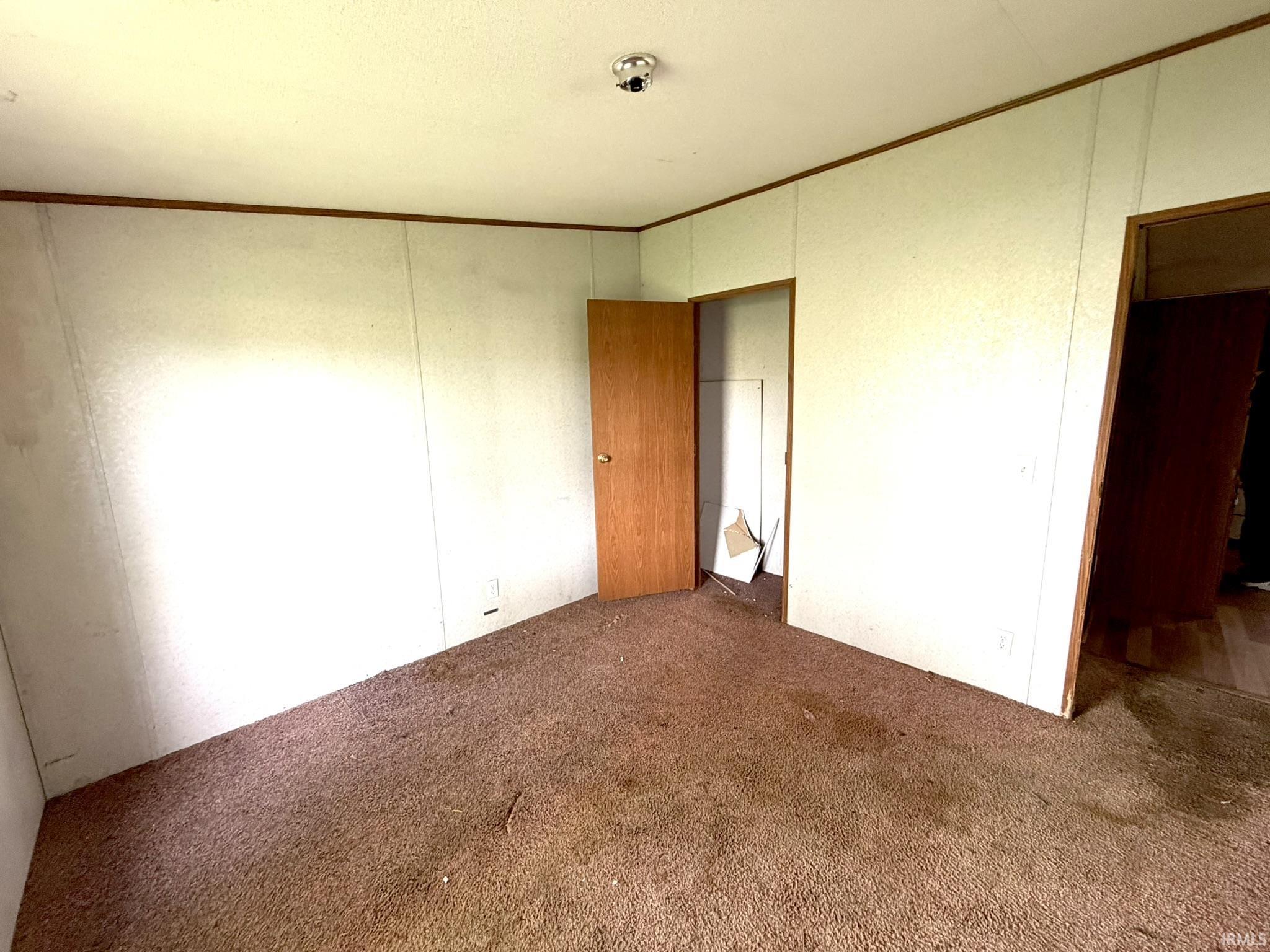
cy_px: 476
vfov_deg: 85.7
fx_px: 514
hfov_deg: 102.1
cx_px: 635
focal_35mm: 14
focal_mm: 2.22
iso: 320
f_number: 2.2
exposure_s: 1/85
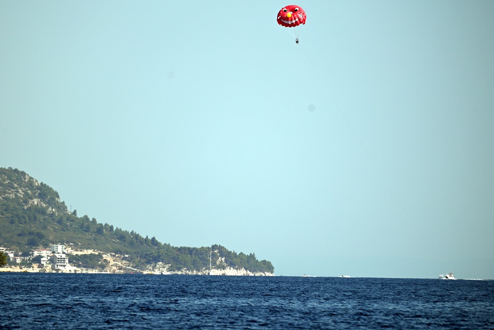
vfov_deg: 4.6
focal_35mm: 300
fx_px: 4117
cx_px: 247
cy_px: 165
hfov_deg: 6.9
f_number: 5.6
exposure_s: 1/1000
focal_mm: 300
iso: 100
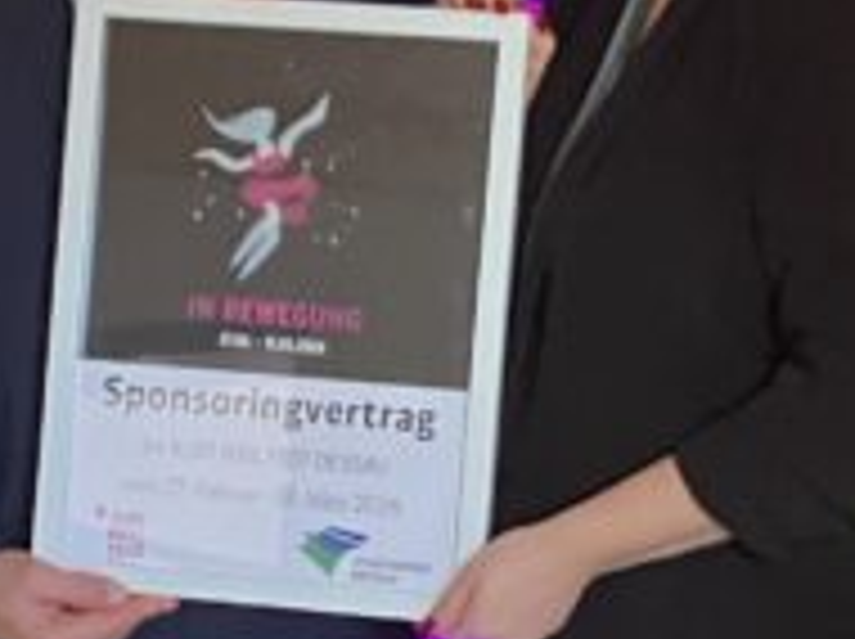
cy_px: 423
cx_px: 396
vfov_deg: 9.8
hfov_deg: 13.1
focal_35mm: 151
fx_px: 3725
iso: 250
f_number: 1.8
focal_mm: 3.99
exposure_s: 1/33
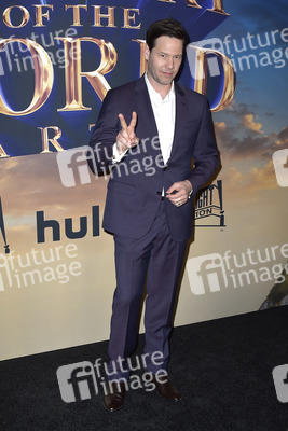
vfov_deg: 54.4
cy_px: 216
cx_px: 144
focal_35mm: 35
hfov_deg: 37.9
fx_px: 420
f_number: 6.3
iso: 320
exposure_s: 1/250
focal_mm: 35
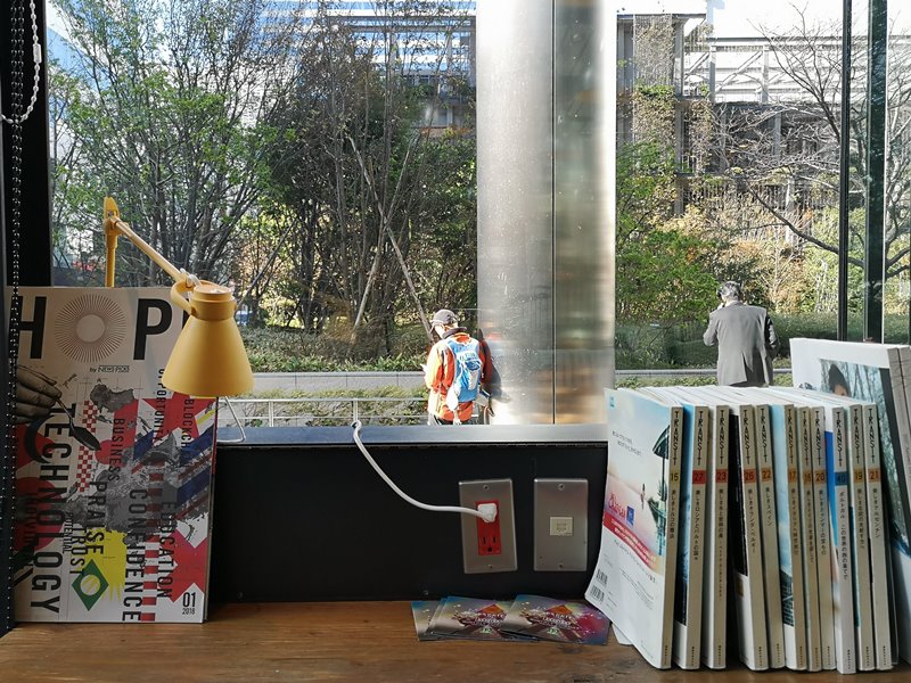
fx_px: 816
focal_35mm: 31
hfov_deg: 58.4
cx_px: 456
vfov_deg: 45.4
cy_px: 342
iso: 50
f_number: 1.8
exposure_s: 1/187
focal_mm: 3.95
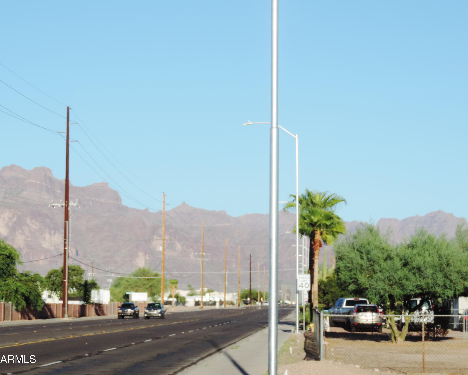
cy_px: 188
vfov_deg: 14.0
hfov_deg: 17.5
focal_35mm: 110
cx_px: 224
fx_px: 1524
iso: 80
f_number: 4.2
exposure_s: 1/640
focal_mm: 18.7
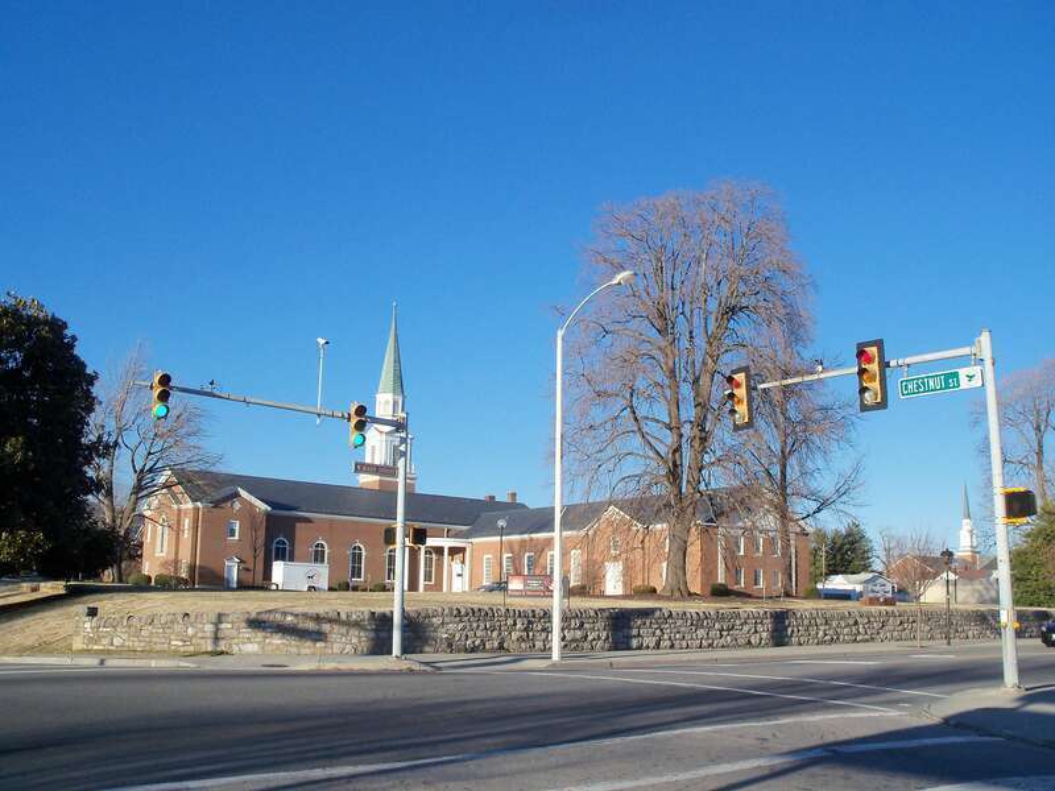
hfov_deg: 52.6
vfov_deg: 40.7
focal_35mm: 35
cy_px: 396
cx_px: 528
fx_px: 1067
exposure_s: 1/250
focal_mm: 6.3
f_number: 5.5
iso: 80
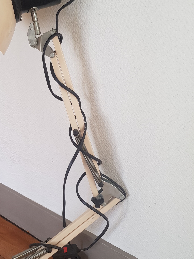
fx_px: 336
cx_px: 35
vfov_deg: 42.1
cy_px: 131
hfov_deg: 31.3
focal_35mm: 45
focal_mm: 4.2
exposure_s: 1/50
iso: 50
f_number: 1.7
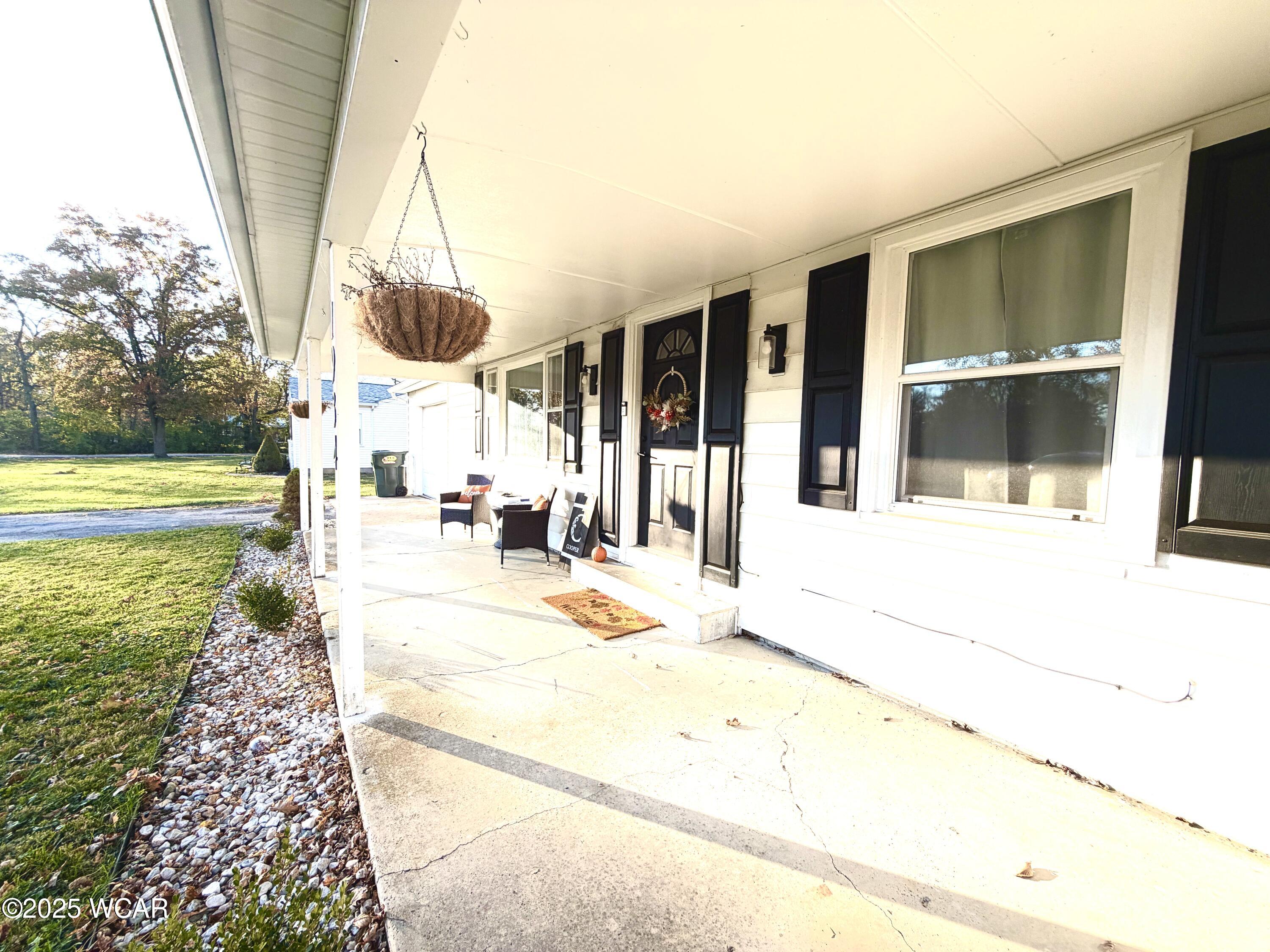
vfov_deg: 85.7
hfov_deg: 102.1
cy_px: 476
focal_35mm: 14
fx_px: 514
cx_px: 635
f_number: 2.2
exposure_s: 1/502
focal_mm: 2.22
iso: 40
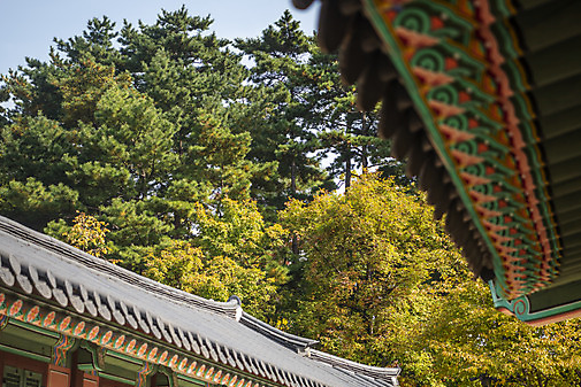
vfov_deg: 16.5
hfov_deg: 24.5
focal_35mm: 83
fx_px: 1340
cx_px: 261
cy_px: 211
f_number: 2.8
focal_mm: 70
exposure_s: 1/640
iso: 100
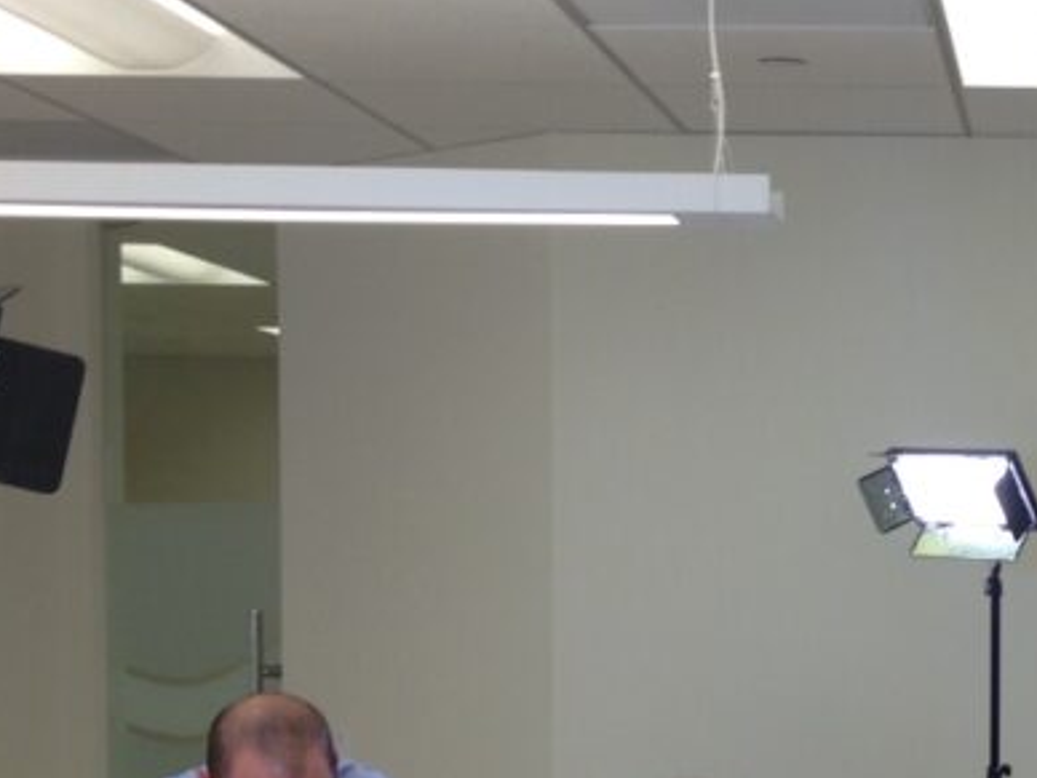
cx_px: 1163
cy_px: 679
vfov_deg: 14.4
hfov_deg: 18.5
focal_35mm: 102
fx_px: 3056
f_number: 2.4
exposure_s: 1/60
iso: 50
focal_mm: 4.12
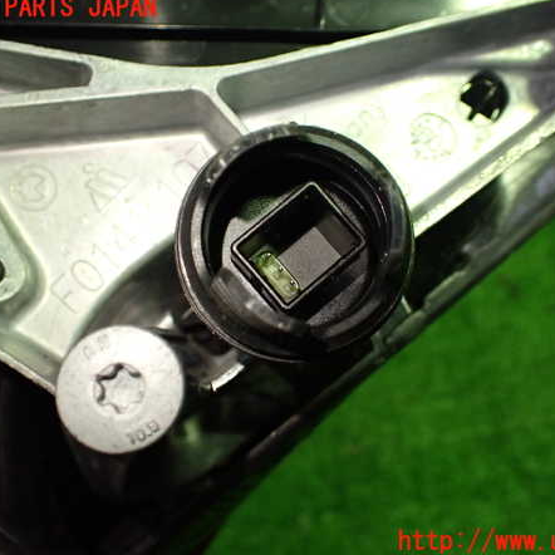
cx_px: 305
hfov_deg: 46.0
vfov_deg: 46.0
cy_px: 275
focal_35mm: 36
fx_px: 653
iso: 500
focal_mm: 5.4
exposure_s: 1/125
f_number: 2.3
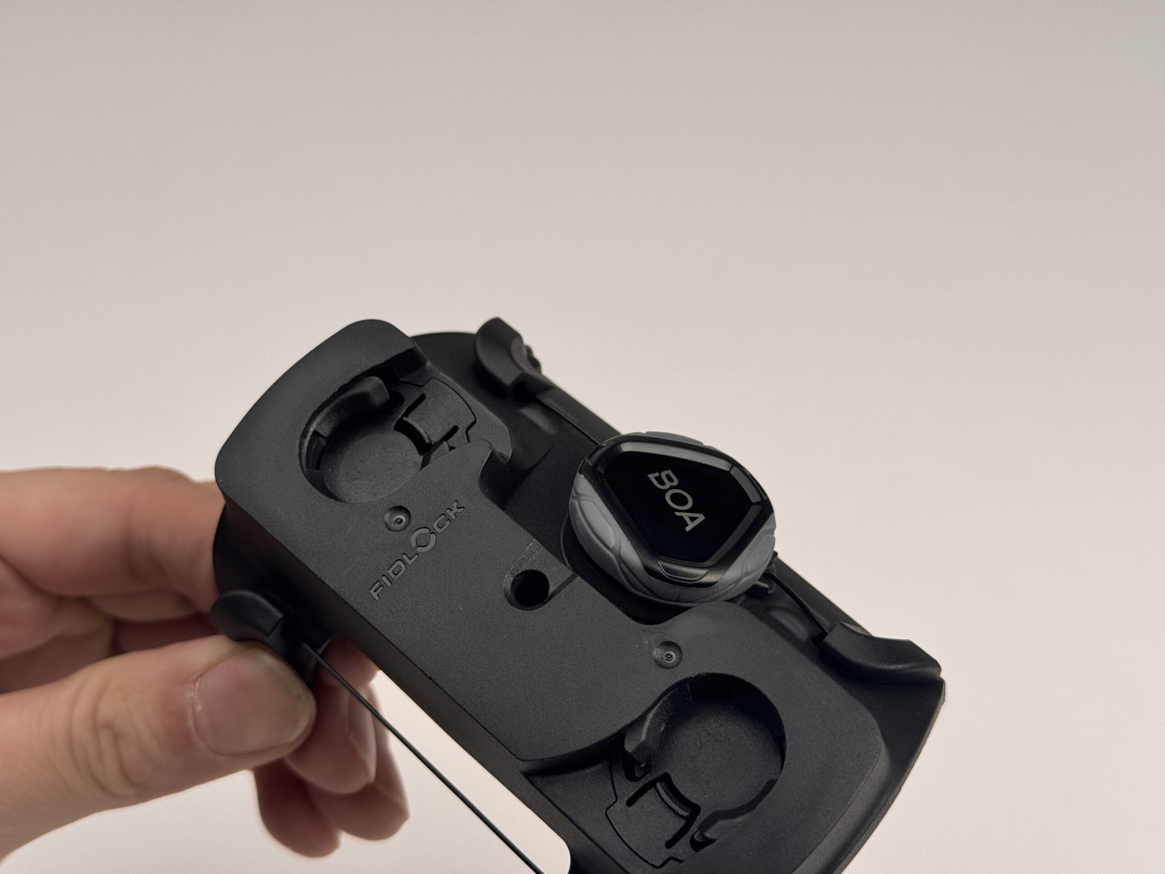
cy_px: 437
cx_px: 582
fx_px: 1615
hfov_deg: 39.7
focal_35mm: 48
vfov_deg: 30.3
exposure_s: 1/1339
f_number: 1.78
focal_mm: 6.76
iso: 64
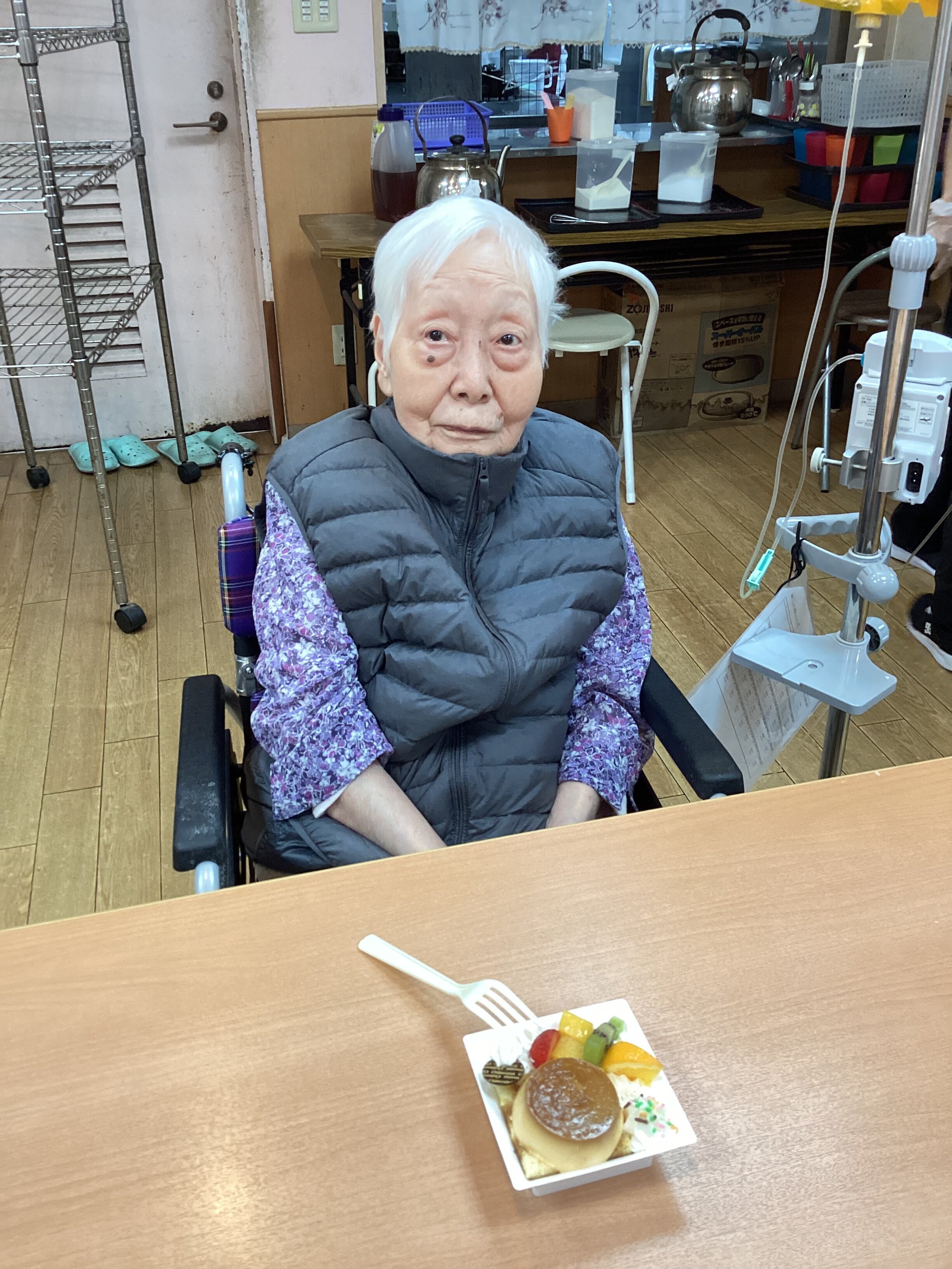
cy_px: 634
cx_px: 476
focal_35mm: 31
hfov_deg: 45.4
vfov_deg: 58.4
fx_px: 1137
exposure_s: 1/60
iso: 125
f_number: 2.4
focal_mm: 3.3
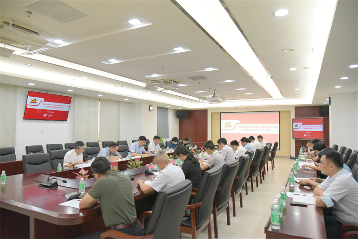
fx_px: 239
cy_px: 120
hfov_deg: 73.7
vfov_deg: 53.2
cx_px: 179
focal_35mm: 24
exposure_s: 1/640
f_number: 4.5
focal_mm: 24
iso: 5600
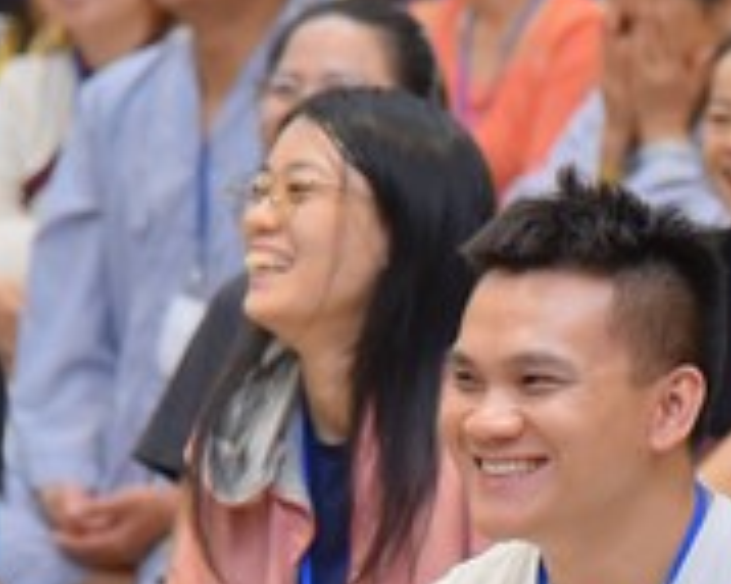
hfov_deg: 5.4
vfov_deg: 4.3
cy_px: 406
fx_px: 7741
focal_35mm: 358
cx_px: 690
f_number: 4.5
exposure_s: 1/125
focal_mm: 105
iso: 1250
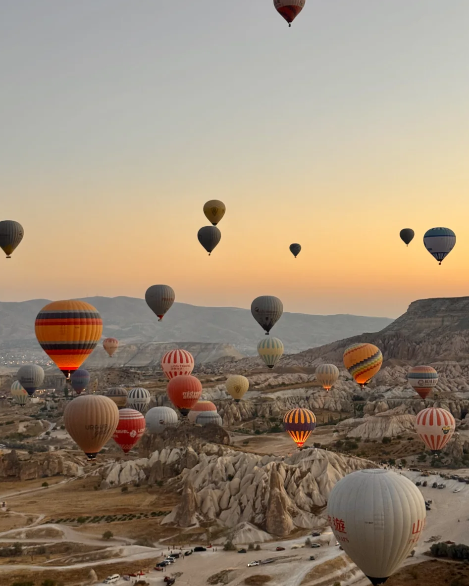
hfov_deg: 26.7
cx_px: 216
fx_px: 989
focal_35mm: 57
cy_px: 284
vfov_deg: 33.0
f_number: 1.78
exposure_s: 1/114
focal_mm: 6.76
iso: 100
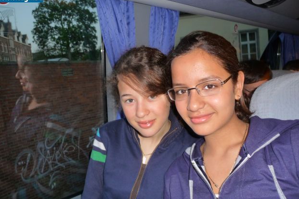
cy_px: 107
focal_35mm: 30
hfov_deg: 61.9
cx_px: 154
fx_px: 249
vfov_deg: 43.6
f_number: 3.3
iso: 160
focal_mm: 4.7
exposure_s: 1/30
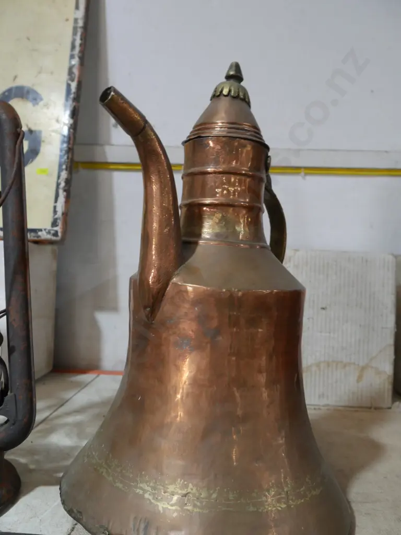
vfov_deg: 63.4
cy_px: 268
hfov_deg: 49.7
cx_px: 200
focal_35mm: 28
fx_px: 432
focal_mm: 14
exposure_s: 1/60
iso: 1250
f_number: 5.6
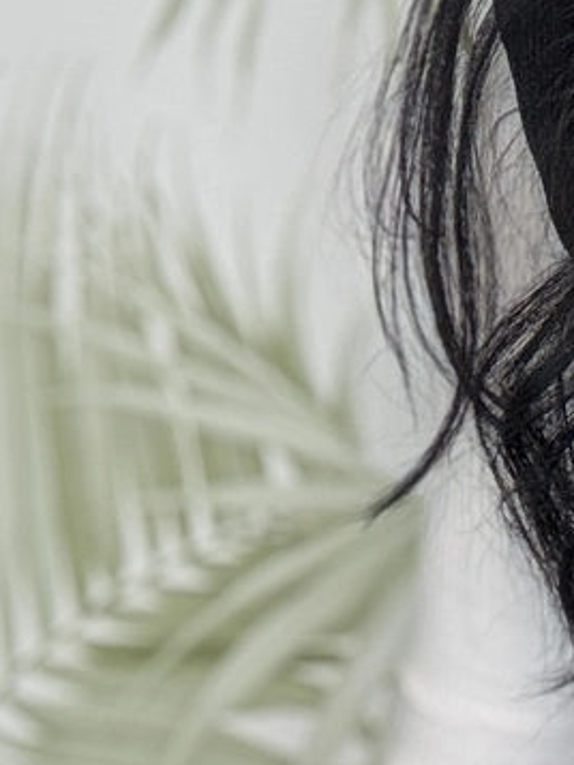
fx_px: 2784
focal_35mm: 126
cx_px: 1081
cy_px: -379
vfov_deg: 14.6
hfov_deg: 10.9
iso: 64
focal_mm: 2.69
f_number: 1.9
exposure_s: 1/50
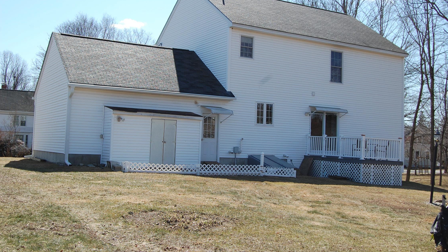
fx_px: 487
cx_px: 224
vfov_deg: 29.0
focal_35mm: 41
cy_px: 109
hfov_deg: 49.4
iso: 200
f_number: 9
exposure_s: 1/320
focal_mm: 26
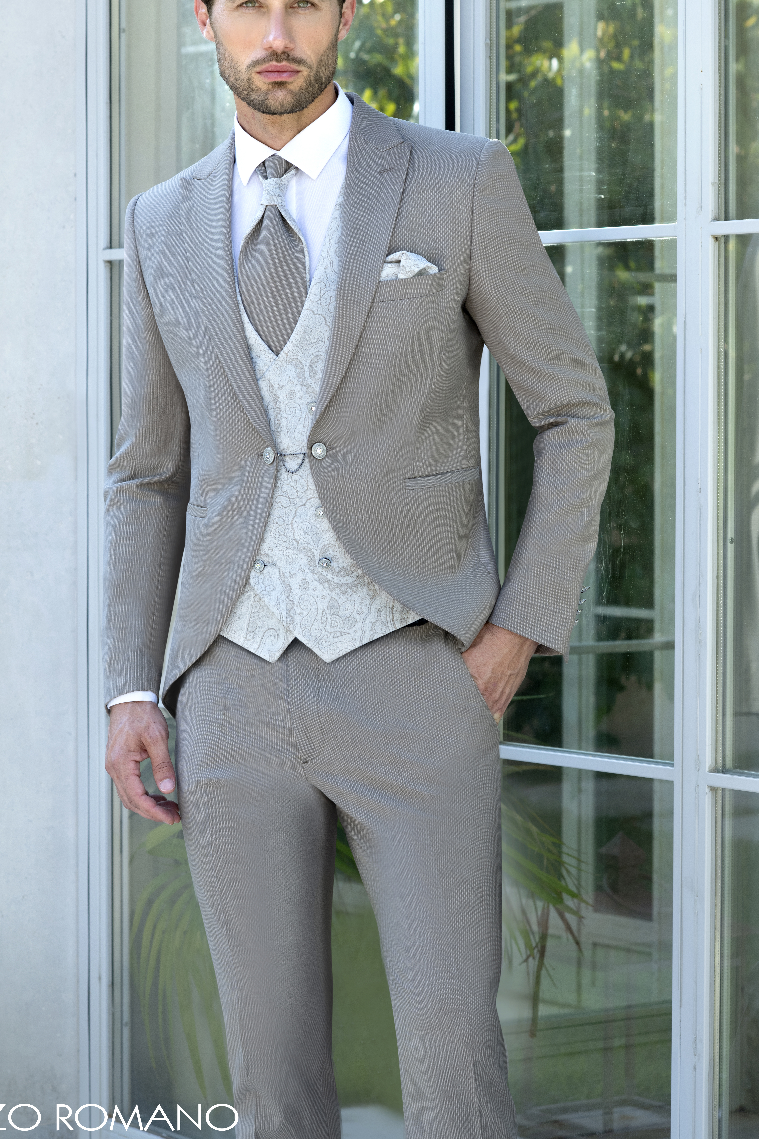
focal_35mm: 103
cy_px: 514
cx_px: 333
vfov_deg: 19.8
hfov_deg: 13.3
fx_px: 3257
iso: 200
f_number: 7.1
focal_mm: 85
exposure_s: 1/100
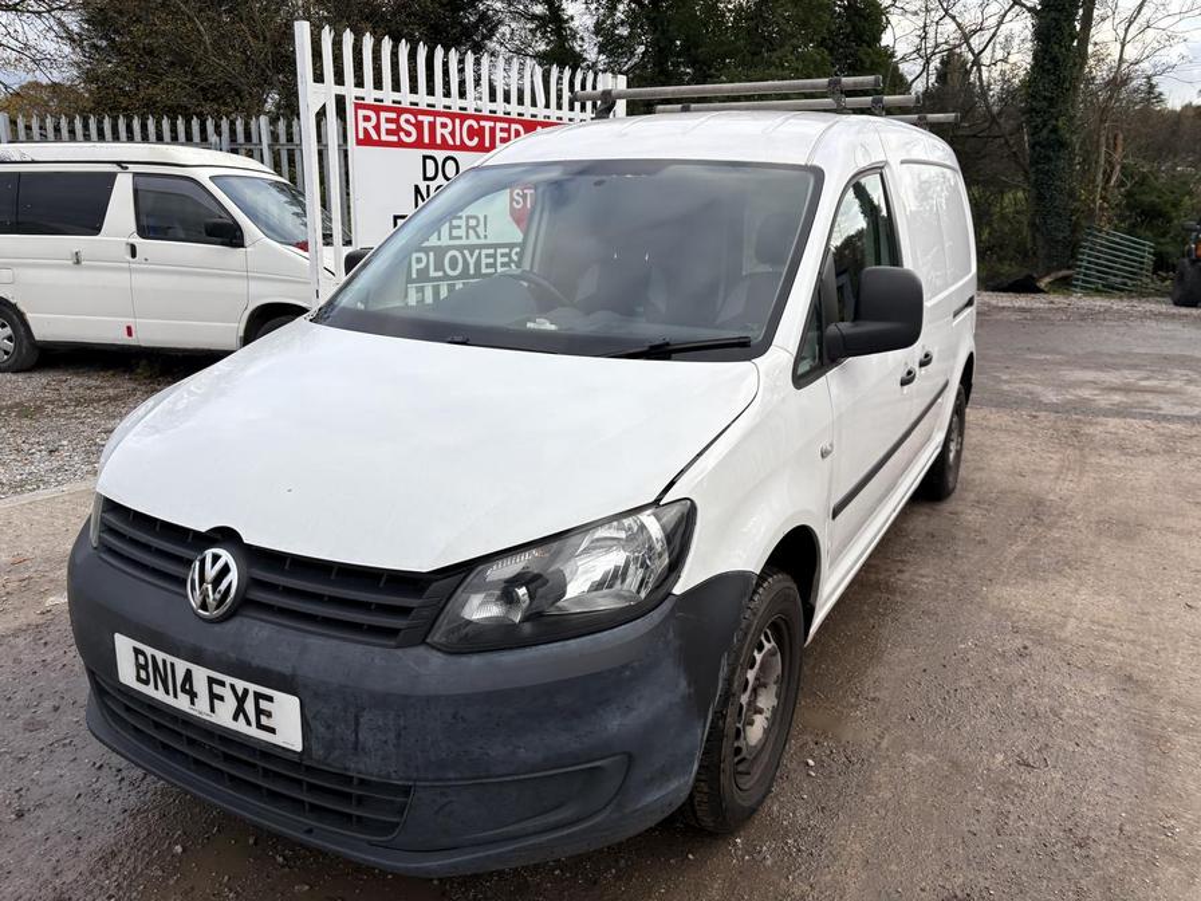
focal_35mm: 26
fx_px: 902
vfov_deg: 53.1
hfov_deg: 67.3
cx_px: 600
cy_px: 450
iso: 50
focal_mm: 5.96
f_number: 1.6
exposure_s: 1/773
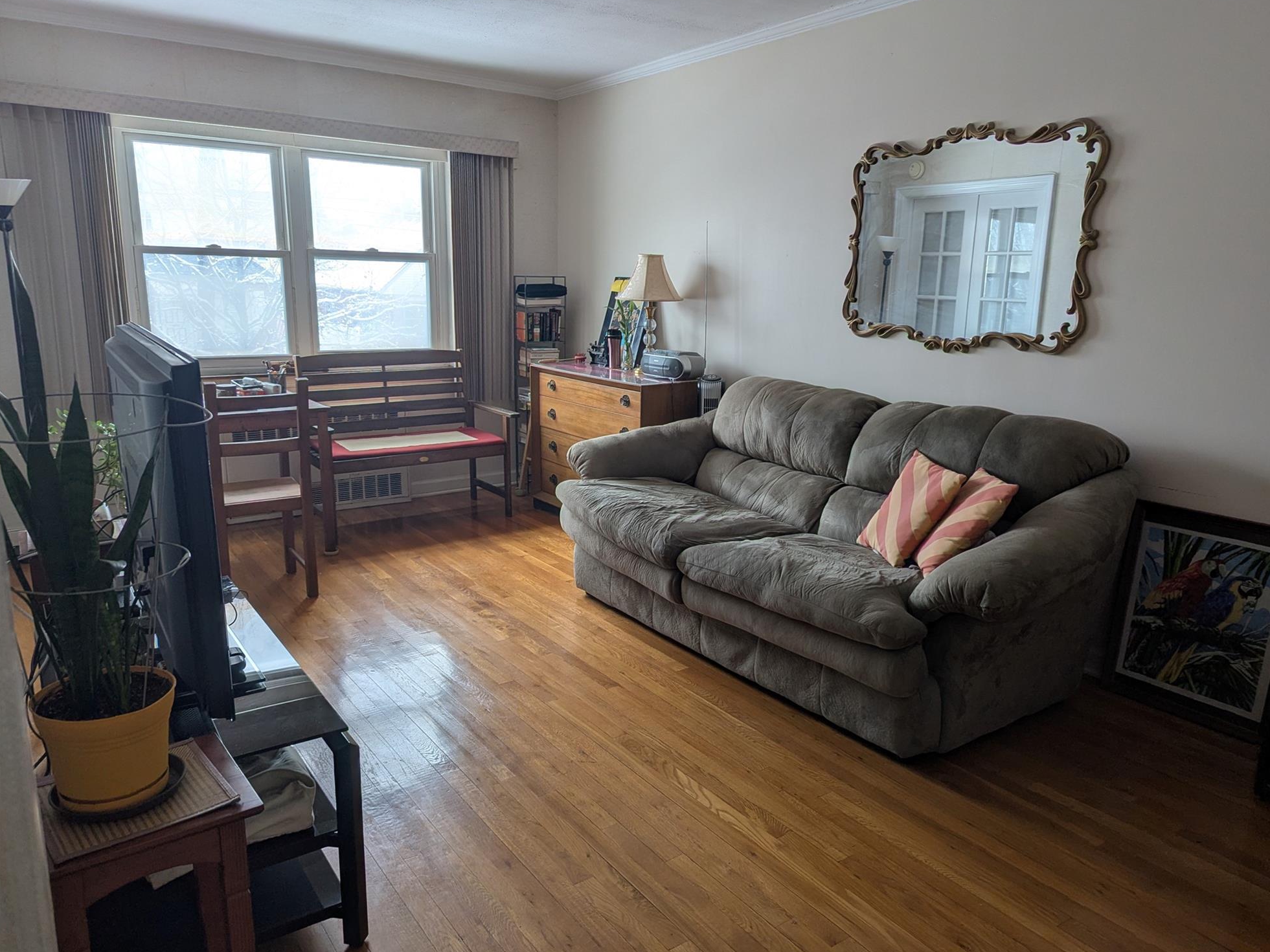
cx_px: 657
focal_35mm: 25
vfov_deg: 54.9
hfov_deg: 69.4
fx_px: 917
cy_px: 488
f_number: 1.85
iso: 45
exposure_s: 1/66.7
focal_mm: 6.81
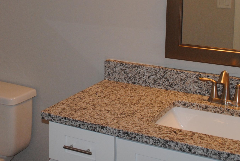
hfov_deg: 32.8
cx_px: 96
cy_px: -8
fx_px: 407
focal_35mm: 61
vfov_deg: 21.4
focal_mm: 18
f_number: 7.1
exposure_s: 1/60
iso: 400
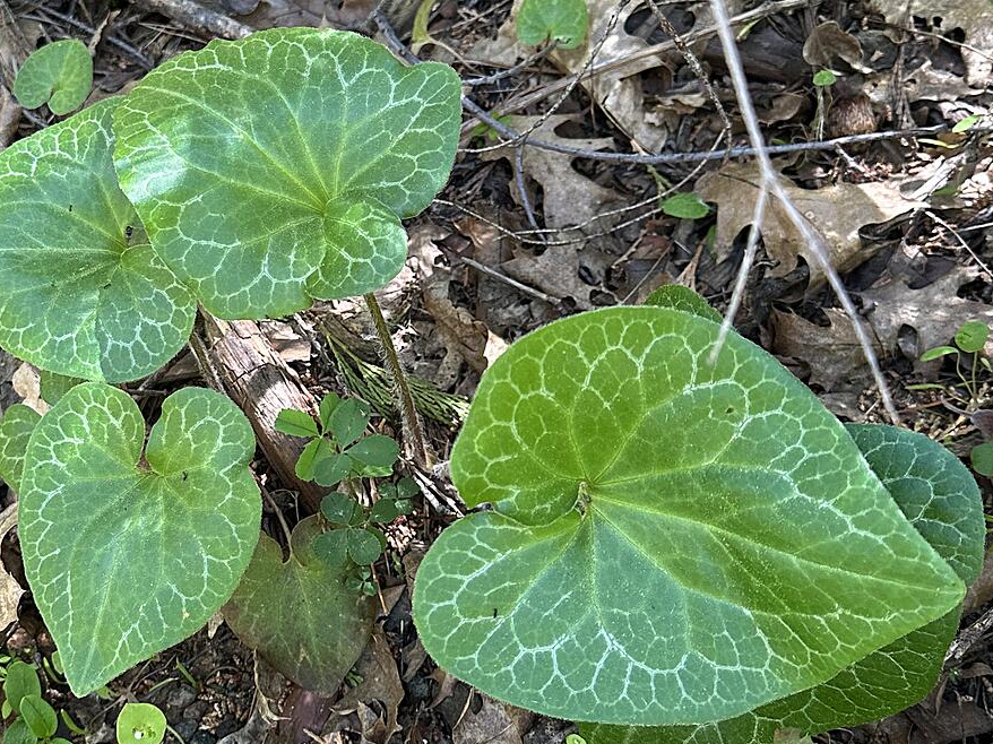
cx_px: 457
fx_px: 803
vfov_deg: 49.7
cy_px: 380
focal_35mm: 28
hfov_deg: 63.4
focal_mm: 6.86
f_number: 1.78
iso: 200
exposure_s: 1/121
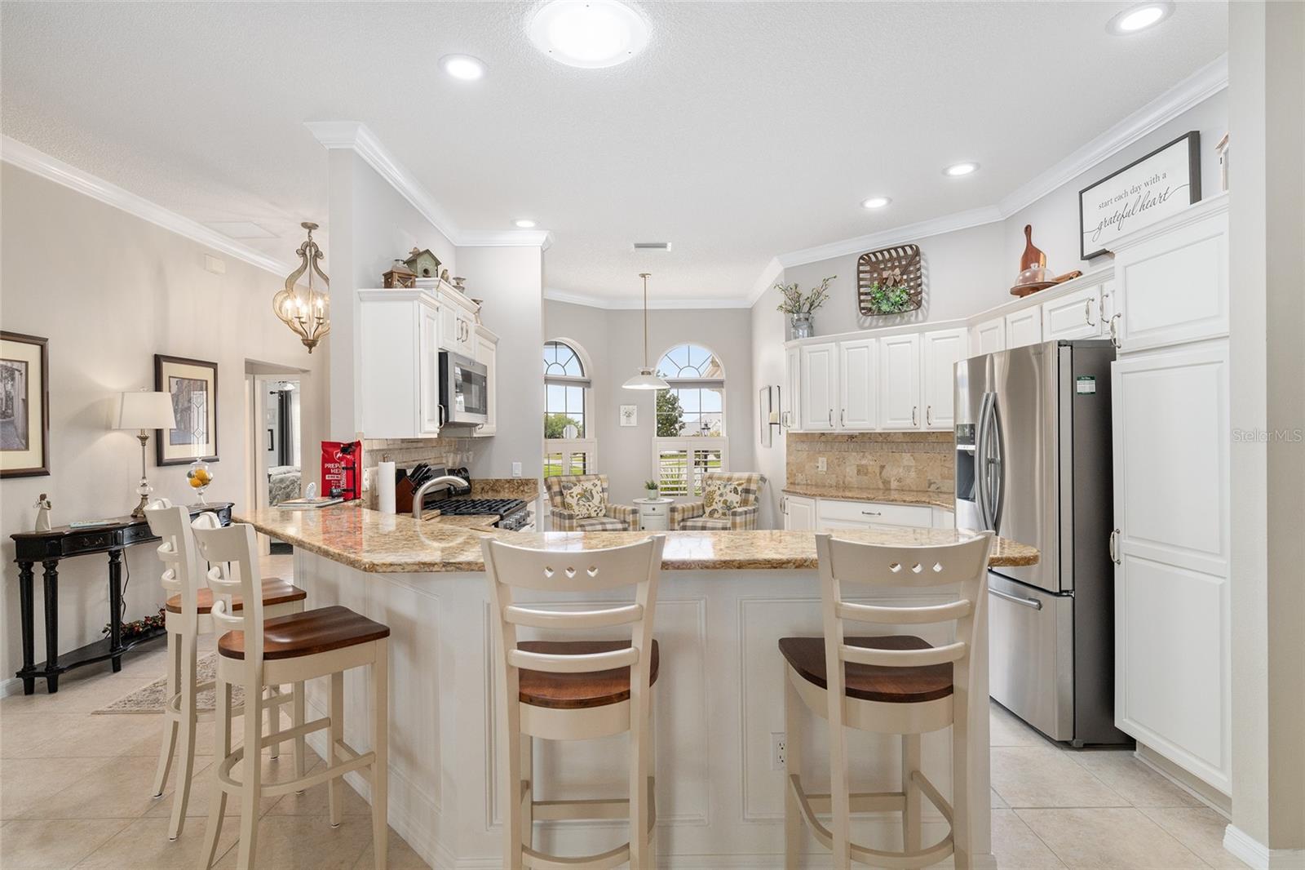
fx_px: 616
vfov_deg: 70.4
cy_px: 435
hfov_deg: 93.3
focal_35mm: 17
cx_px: 652
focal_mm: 17
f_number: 8
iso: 500
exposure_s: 1/30
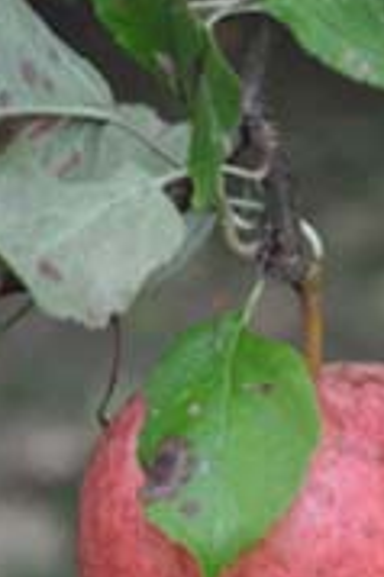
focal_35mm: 184
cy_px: 564
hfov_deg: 7.4
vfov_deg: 11.1
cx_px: 305
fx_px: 2951
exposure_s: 1/40
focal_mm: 55
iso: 400
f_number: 5.6
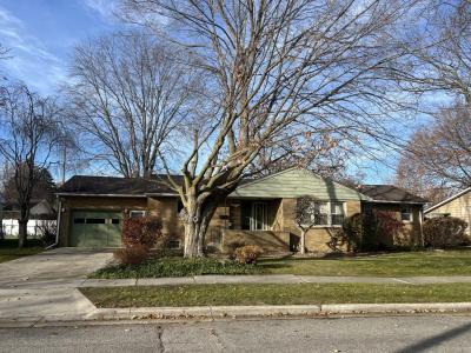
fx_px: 354
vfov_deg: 53.1
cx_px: 236
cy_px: 176
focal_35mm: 26
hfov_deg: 67.3
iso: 50
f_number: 1.5
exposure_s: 1/2632
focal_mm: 5.7
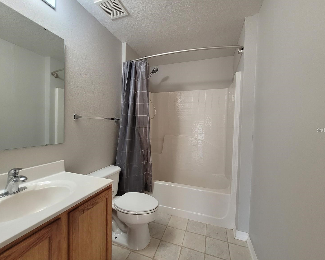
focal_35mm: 14
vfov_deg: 88.0
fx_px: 135
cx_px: 159
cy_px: 130
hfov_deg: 100.7
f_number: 2.2
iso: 160
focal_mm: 1.74
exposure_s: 1/60
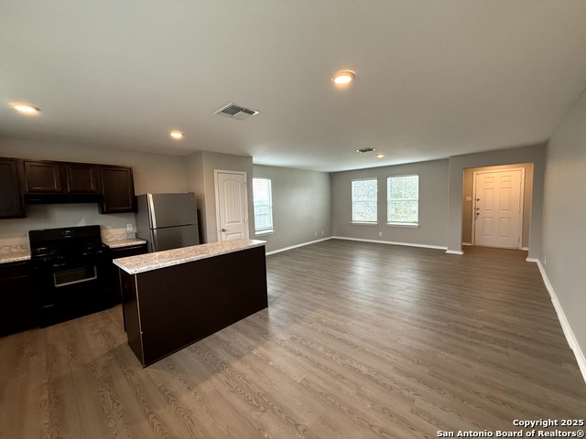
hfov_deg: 102.1
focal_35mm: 14
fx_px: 237
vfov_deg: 85.7
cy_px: 220
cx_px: 293
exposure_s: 1/120
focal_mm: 2.22
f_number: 2.2
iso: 320
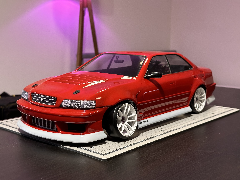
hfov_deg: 39.7
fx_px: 333
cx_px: 120
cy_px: 90
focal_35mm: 48
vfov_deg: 30.3
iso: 160
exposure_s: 1/50
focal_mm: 6.86
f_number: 1.78
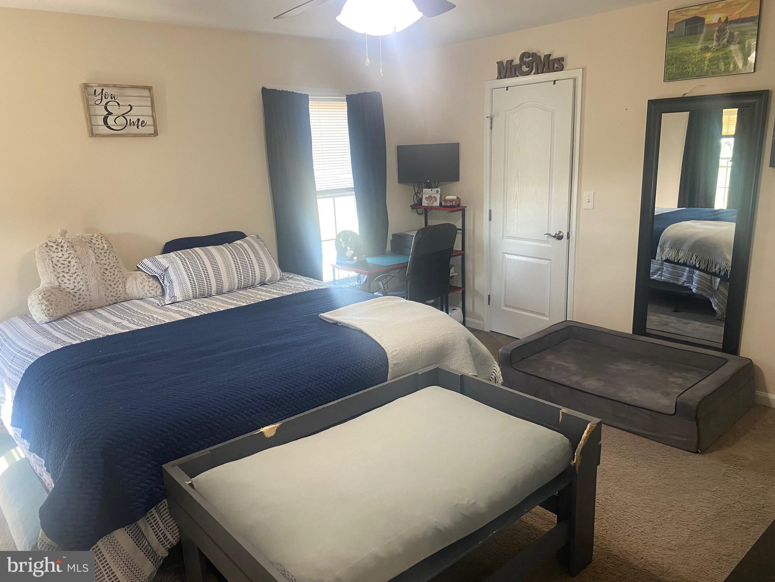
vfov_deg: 53.1
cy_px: 291
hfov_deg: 67.3
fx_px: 582
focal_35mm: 26
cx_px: 388
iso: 125
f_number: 1.8
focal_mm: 4.25
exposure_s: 1/60
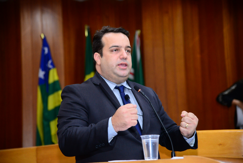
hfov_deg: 23.9
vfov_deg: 16.1
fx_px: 574
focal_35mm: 85
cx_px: 122
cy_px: 82
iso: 2500
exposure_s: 1/125
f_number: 4
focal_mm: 85
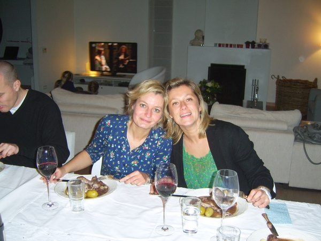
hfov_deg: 49.0
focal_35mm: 38
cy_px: 120
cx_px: 160
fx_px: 352
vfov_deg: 37.7
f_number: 2.8
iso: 100
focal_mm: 7.8
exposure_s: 1/30
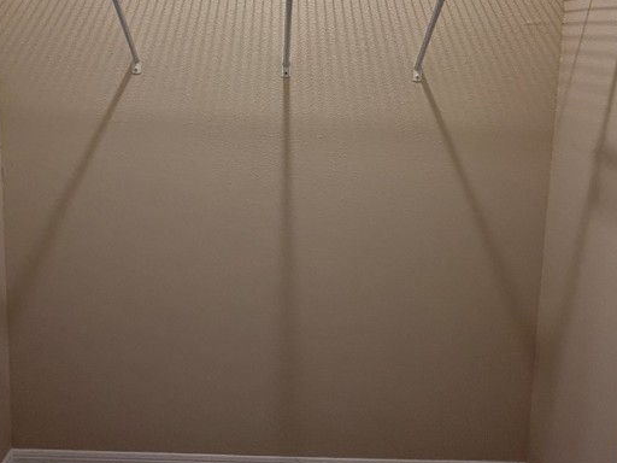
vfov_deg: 47.1
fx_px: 499
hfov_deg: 63.3
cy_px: 93
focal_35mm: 28
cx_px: 280
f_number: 2.2
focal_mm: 2.22
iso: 320
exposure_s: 1/120
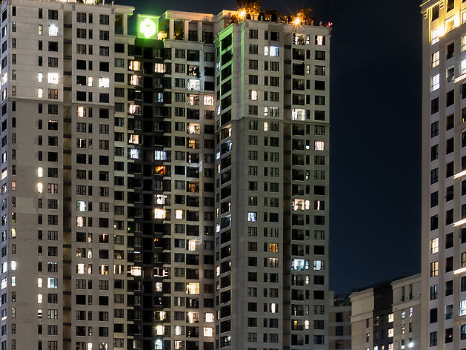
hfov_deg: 19.6
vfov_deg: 15.4
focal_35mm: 88
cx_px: -213
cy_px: 532
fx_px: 1185
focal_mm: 24
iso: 100
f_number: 8
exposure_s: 13
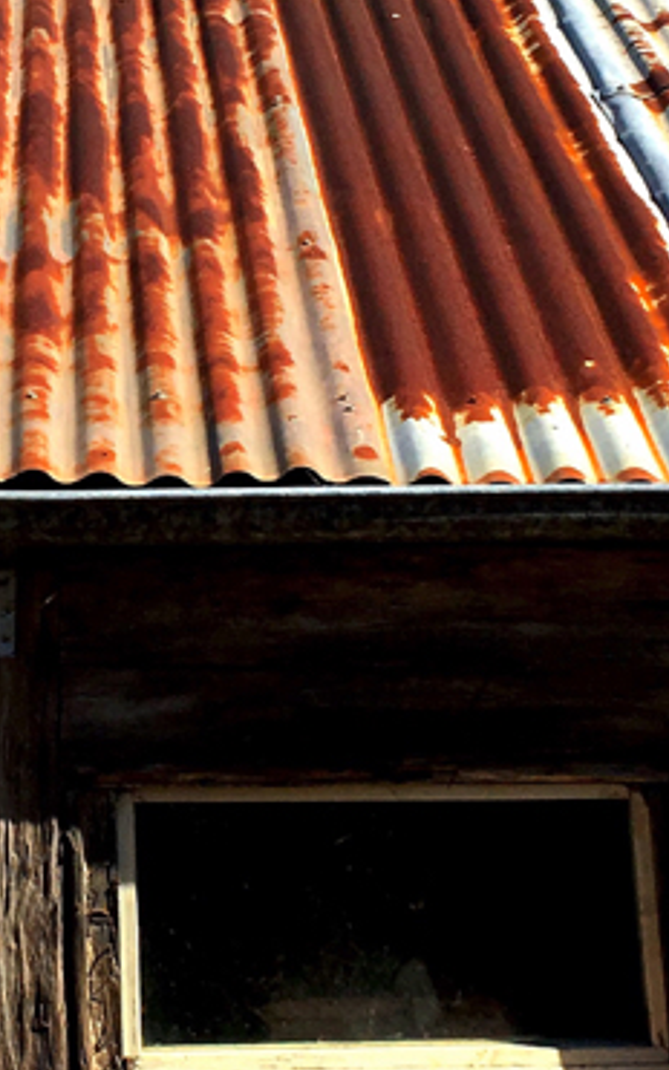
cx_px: 23
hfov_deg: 12.2
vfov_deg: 19.6
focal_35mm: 106
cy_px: 453
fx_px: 3091
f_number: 2.2
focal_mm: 4.15
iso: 25
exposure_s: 1/2747
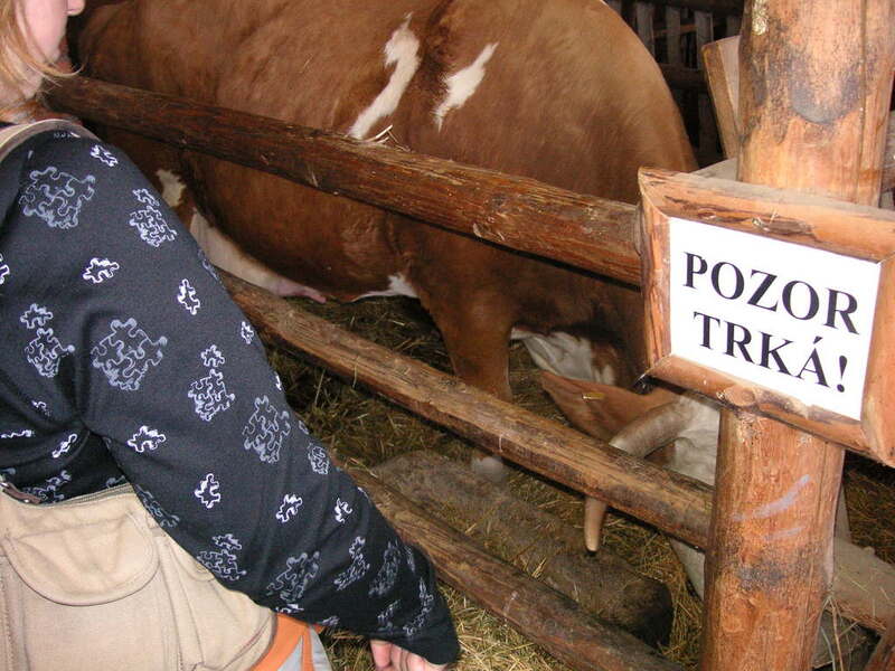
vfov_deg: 38.7
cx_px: 448
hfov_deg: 50.1
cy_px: 336
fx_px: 957
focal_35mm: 37
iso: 160
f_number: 2.8
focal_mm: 6.1
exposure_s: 1/45
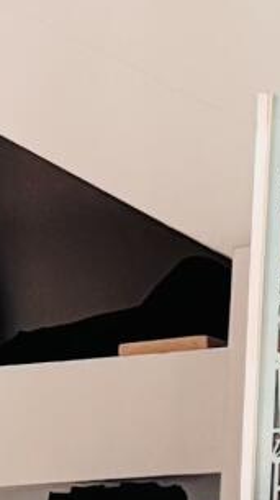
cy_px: 1628
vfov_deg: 6.8
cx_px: -858
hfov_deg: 4.0
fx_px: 3692
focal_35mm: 279
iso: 100
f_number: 1.6
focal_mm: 5.96
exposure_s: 1/121
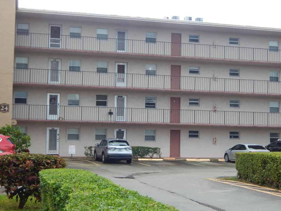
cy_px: 106
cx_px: 140
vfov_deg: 24.0
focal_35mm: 61
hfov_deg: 31.7
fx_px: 495
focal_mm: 10.9
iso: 125
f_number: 4
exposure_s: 1/50
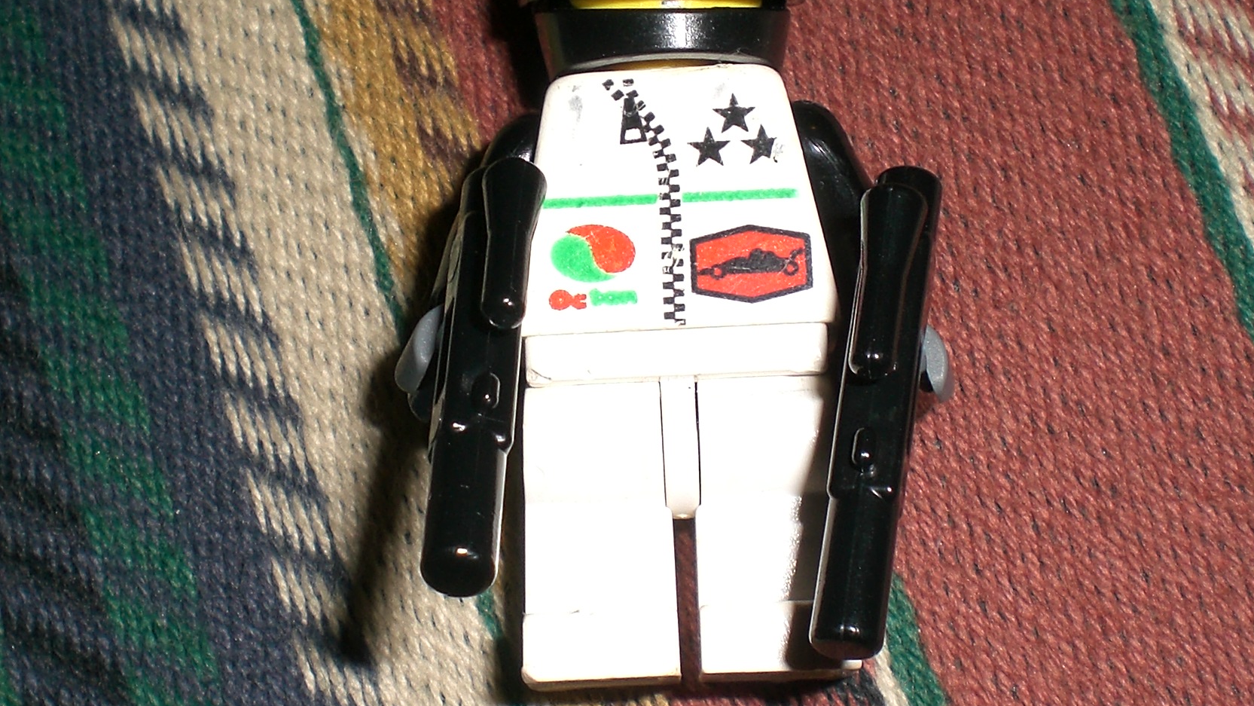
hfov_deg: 30.1
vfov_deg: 17.2
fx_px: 2328
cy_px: 467
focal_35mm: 70
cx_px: 530
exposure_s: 1/60
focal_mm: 6.3
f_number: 4.4
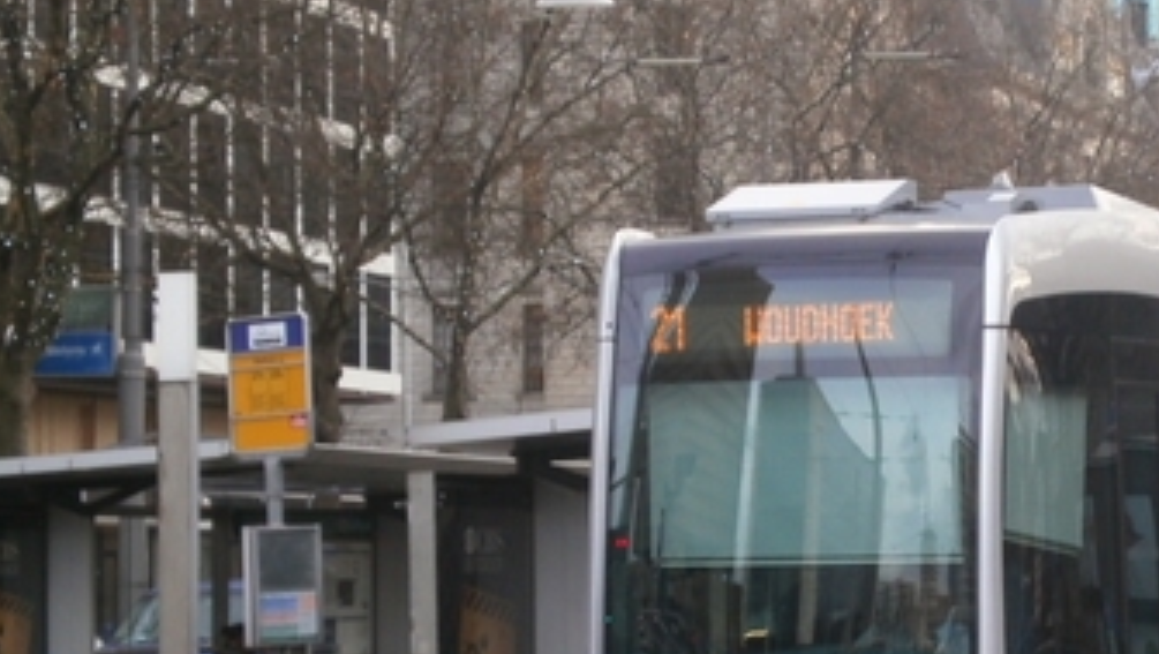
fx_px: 3537
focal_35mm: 115
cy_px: 502
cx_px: 955
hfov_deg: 18.4
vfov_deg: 10.5
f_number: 4.2
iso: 125
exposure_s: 1/40
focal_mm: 10.3
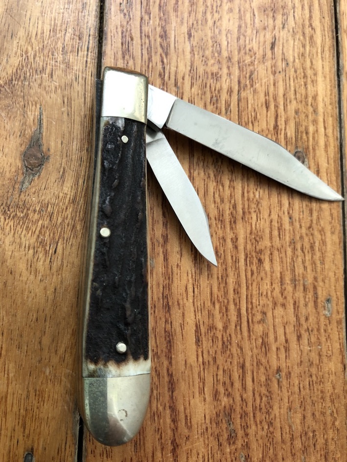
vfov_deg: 63.4
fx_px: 374
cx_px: 174
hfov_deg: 49.8
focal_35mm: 28
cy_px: 231
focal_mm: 3.99
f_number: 1.8
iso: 25
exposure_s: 1/30
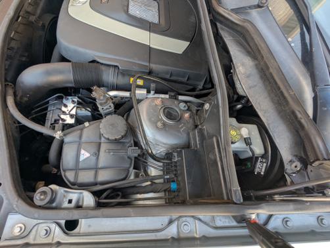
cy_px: 124
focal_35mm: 16
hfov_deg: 94.4
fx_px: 153
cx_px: 165
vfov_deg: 78.2
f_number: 2.2
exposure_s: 1/56
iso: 57
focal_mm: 2.35
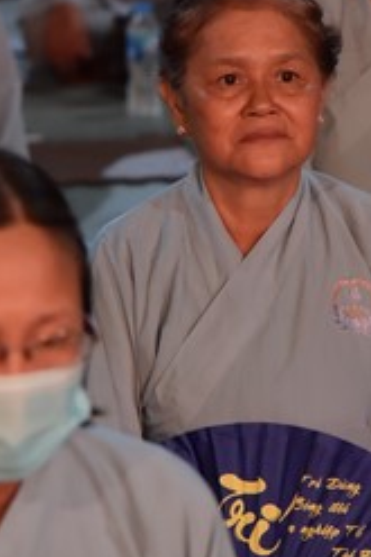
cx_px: 254
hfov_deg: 4.4
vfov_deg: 6.5
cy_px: 310
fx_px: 4876
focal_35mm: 315
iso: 2500
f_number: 4.5
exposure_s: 1/160
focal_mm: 120
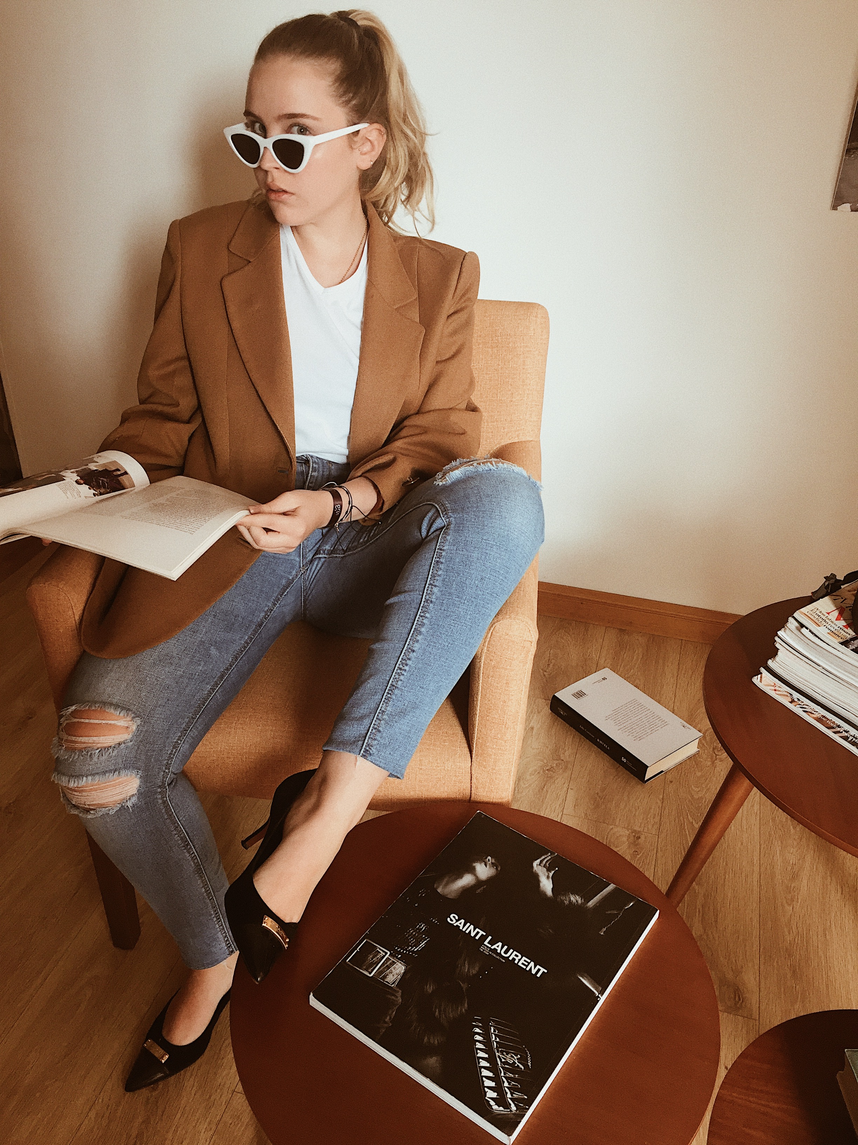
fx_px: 958
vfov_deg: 61.7
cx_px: 429
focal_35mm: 29
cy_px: 572
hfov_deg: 48.2
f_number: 2.2
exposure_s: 1/30
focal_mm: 4.15
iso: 100
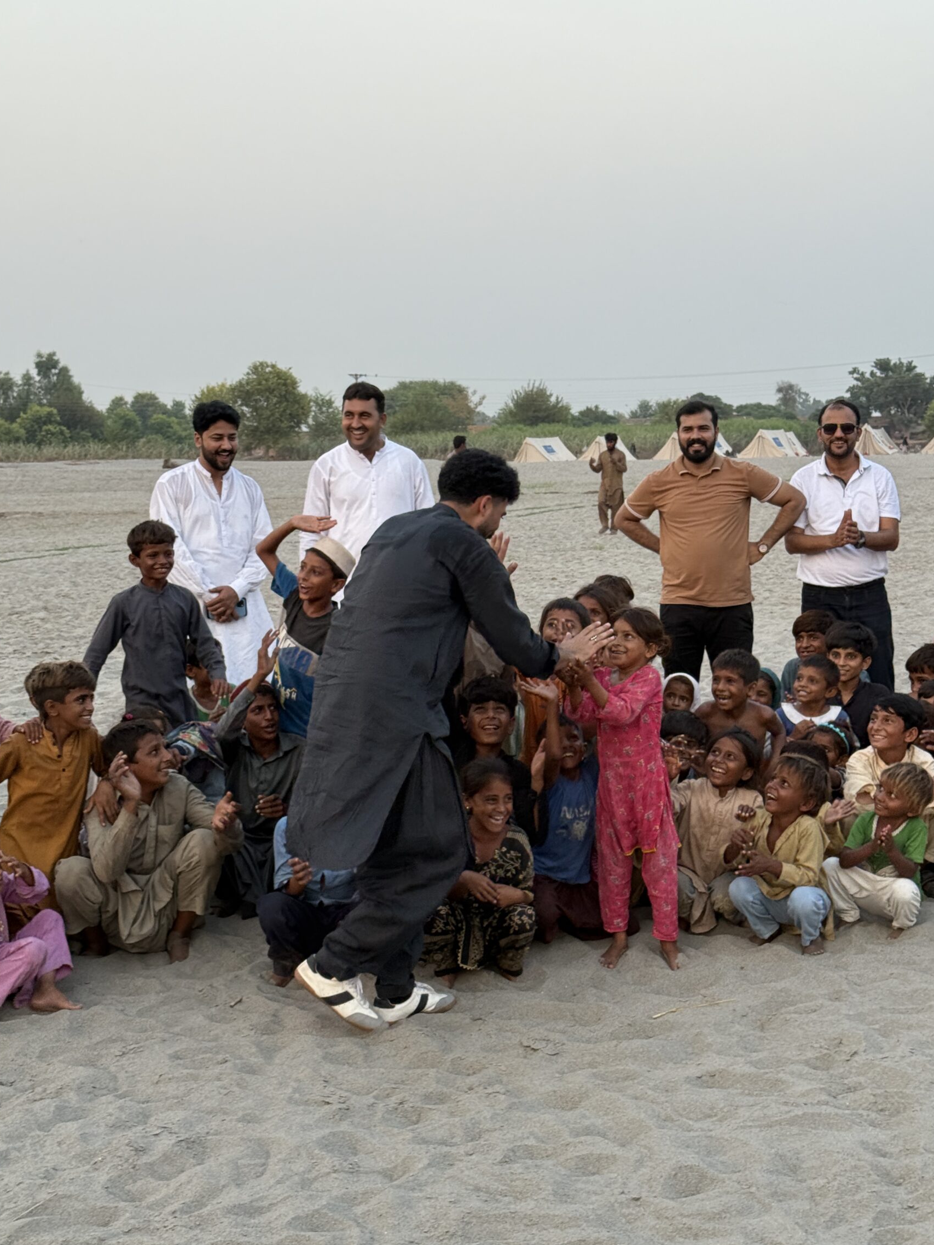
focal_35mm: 54
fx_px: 1943
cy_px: 638
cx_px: 474
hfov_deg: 27.0
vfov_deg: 35.5
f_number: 1.78
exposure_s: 1/181
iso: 50
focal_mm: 6.76
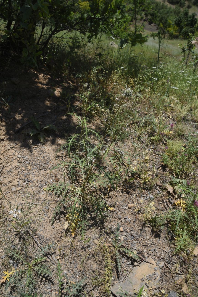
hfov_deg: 27.0
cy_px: 148
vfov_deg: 39.6
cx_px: 99
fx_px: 412
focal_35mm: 50
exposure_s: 1/320
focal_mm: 50
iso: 100
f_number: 8
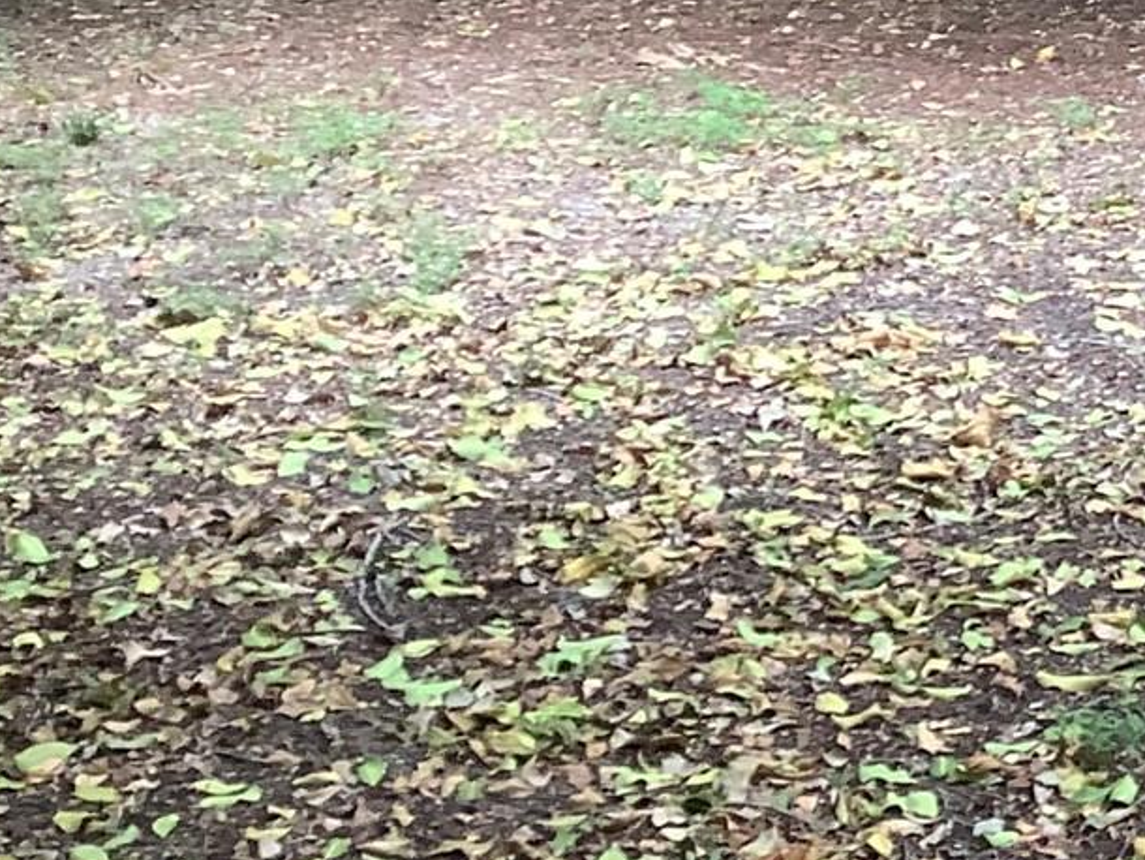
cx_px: 1809
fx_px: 3441
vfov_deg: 13.9
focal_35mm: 104
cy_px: -75
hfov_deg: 16.8
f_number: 2.4
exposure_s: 1/60
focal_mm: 3.3
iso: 80
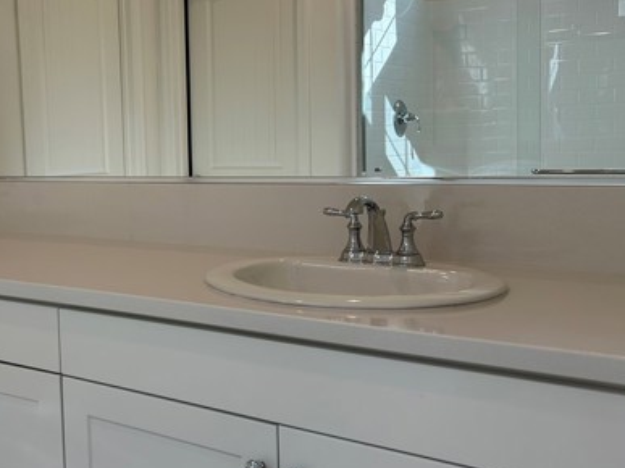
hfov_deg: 42.4
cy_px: 205
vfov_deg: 33.5
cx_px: 149
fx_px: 776
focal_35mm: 43
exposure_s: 1/222
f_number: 1.5
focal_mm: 5.7
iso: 40
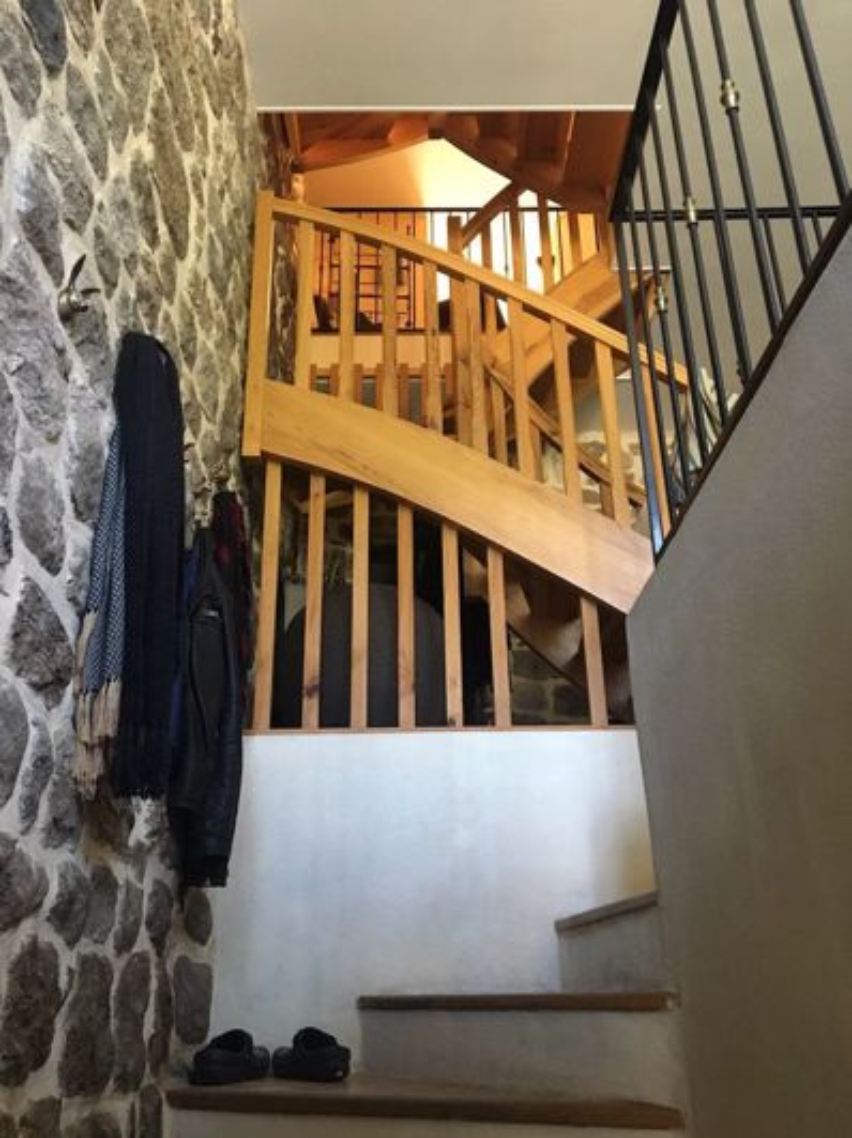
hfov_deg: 48.2
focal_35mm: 29
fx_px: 953
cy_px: 569
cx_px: 426
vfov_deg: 61.7
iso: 200
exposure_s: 1/25
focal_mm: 4.15
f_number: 2.2
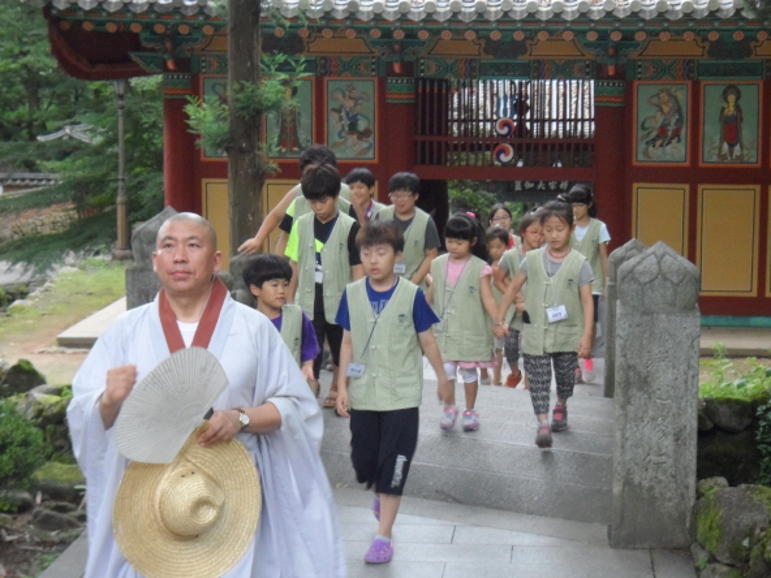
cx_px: 442
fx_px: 1871
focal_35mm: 84
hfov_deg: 23.3
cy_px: 329
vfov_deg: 17.6
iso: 400
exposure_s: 1/30
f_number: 5.8
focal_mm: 13.2
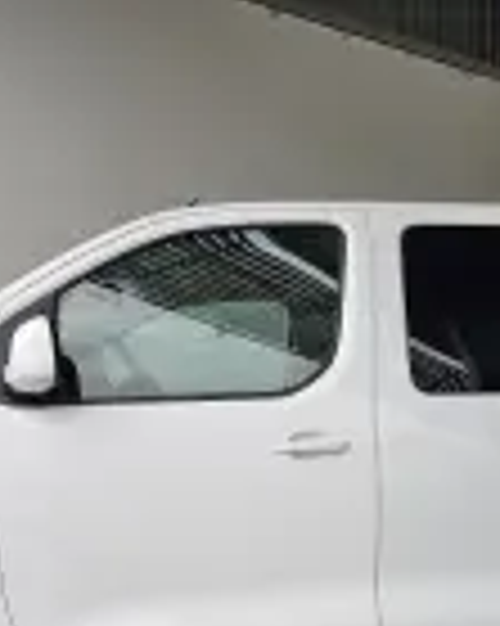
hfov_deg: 25.9
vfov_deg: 30.5
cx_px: 374
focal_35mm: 58
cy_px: 603
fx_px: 1074
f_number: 1.7
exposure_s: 1/180
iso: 25
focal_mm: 6.3
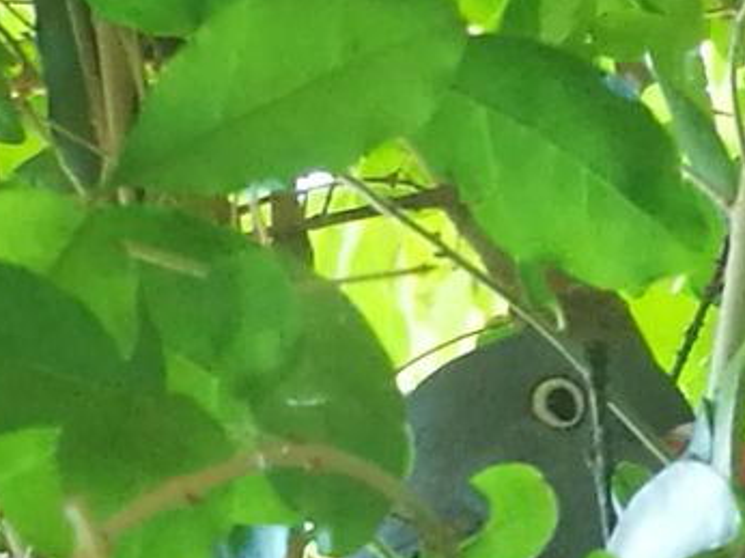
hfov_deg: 7.9
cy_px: 571
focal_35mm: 250
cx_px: 521
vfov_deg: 5.9
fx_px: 5377
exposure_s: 1/33.3
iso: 200
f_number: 2.2
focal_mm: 4.5
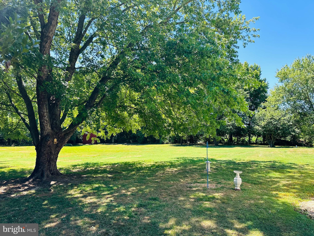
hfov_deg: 71.6
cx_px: 157
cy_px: 118
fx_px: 218
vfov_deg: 56.8
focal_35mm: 24
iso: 80
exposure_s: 1/816
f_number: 1.78
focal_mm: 6.86
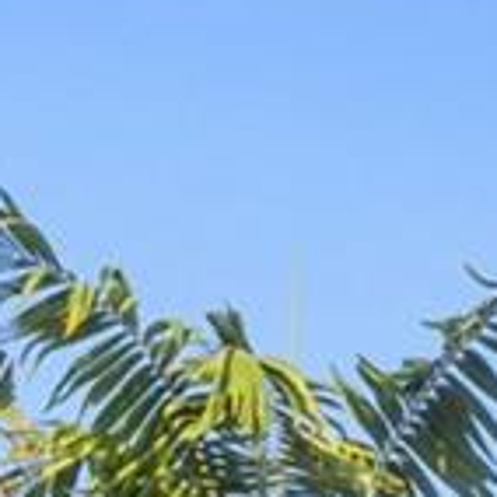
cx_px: -1138
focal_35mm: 334
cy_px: 1827
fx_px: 5425
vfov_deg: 4.8
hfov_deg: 4.9
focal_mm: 35
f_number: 16
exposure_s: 1/80
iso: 250
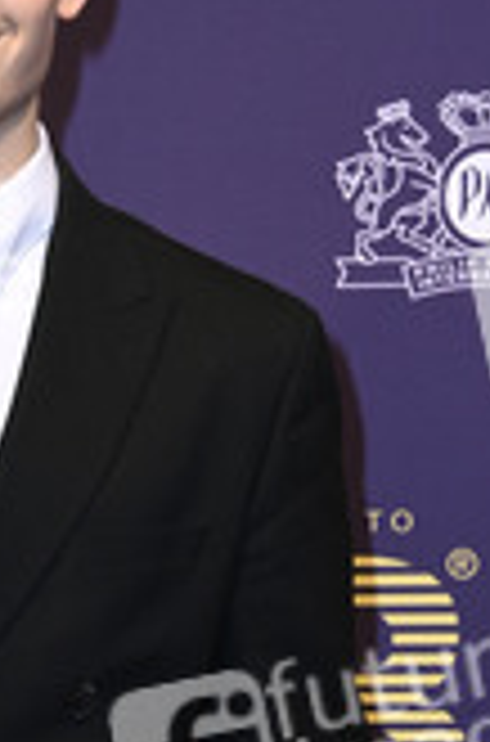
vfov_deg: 11.8
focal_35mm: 175
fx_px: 3595
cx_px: -67
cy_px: 513
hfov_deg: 7.7
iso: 500
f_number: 6.3
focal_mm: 72
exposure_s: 1/250
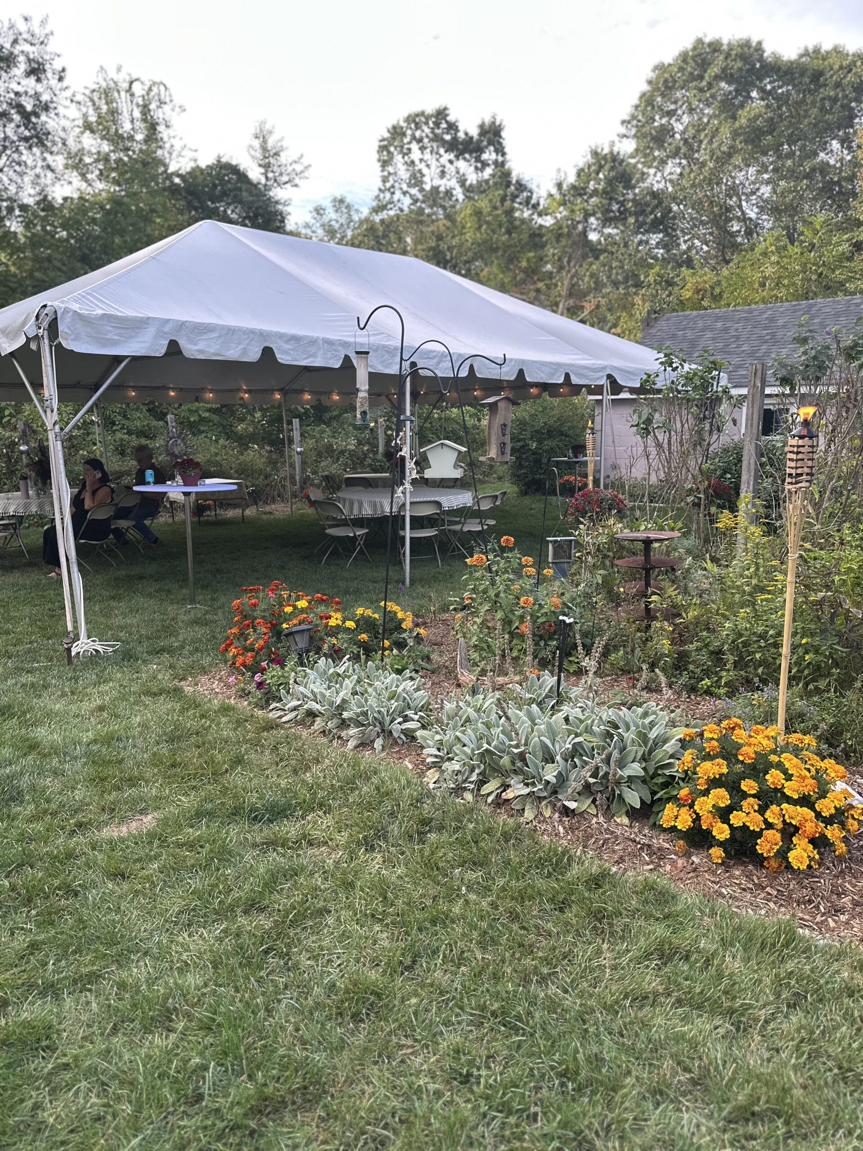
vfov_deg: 71.6
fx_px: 798
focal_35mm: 24
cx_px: 432
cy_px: 576
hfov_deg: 56.8
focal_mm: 6.86
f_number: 1.78
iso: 80
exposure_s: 1/285
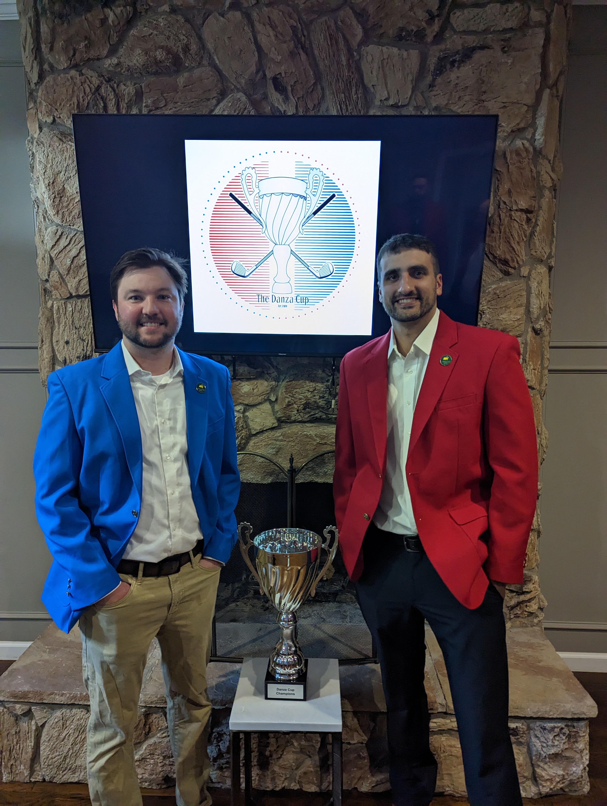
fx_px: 560
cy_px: 403
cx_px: 304
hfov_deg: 56.9
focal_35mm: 24
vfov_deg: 71.5
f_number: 1.85
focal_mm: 6.81
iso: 397
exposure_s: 1/120
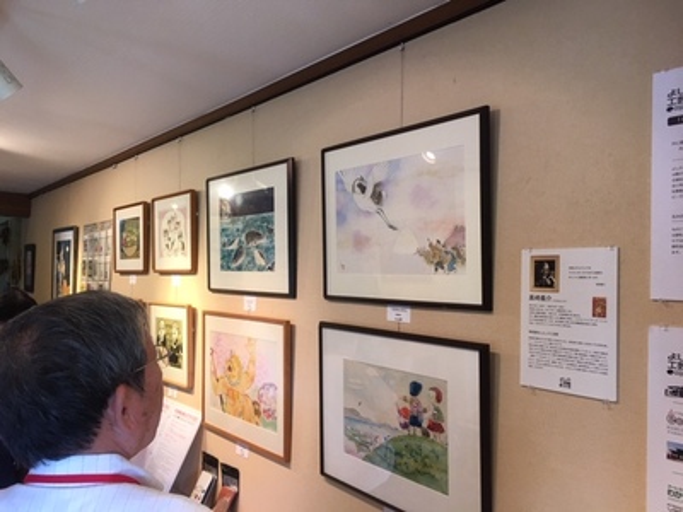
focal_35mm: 29
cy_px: 256
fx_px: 572
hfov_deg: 61.7
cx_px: 342
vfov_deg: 48.2
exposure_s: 1/30
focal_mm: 4.15
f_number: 2.2
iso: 40
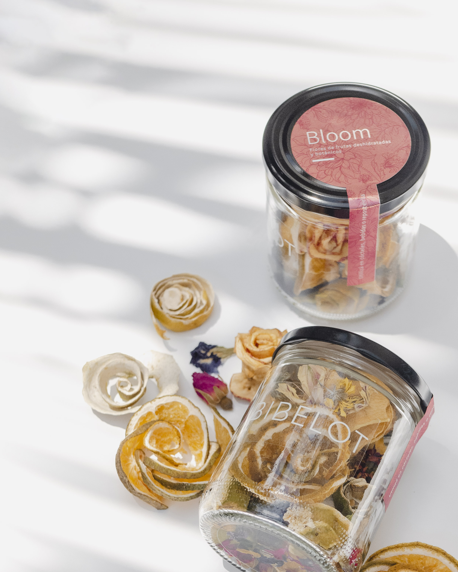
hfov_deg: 20.6
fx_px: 1254
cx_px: 318
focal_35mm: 74
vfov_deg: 25.5
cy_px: 411
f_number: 3.5
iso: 400
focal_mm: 25
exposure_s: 1/2500
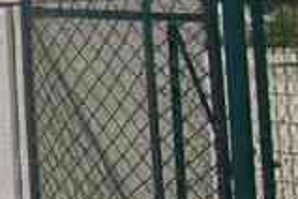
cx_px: -520
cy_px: -351
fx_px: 1789
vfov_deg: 6.0
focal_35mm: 216
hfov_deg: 8.4
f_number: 11
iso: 200
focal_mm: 23
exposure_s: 1/125
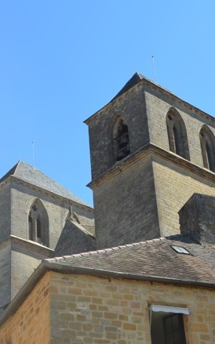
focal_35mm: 89
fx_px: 835
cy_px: 152
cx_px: 92
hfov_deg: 14.7
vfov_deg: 23.3
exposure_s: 1/250
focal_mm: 32
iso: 160
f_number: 8
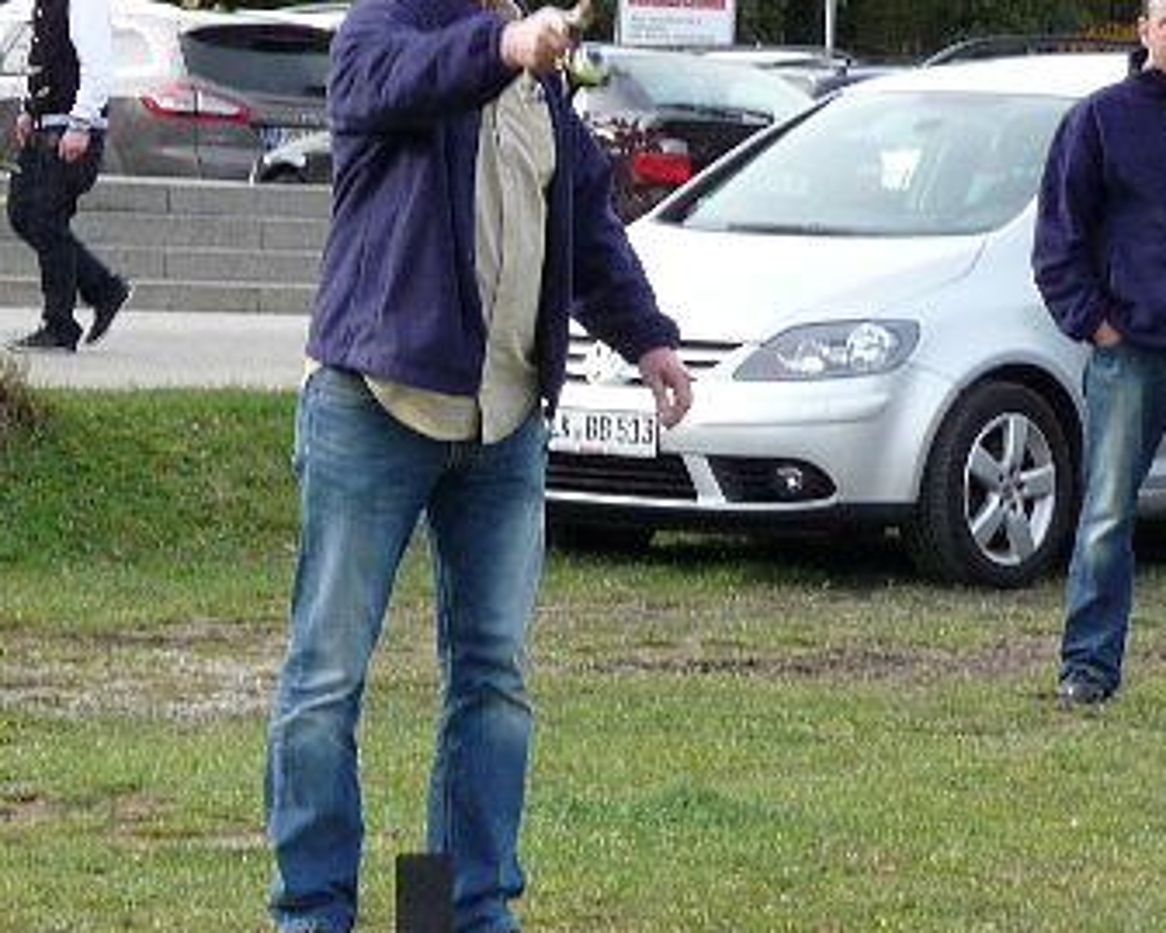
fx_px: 7698
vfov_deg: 6.9
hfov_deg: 8.7
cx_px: 524
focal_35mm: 223
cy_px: 260
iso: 100
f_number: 4.7
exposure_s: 1/125
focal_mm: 16.3
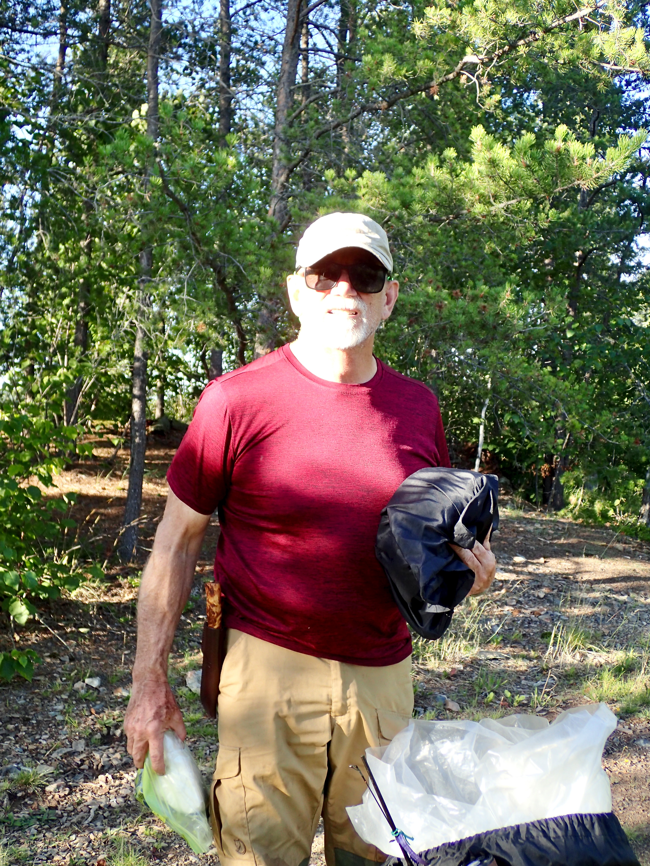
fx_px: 1001
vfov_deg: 46.8
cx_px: 325
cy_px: 433
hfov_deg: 36.0
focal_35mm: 40
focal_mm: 7.34
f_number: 2.8
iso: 100
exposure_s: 1/160
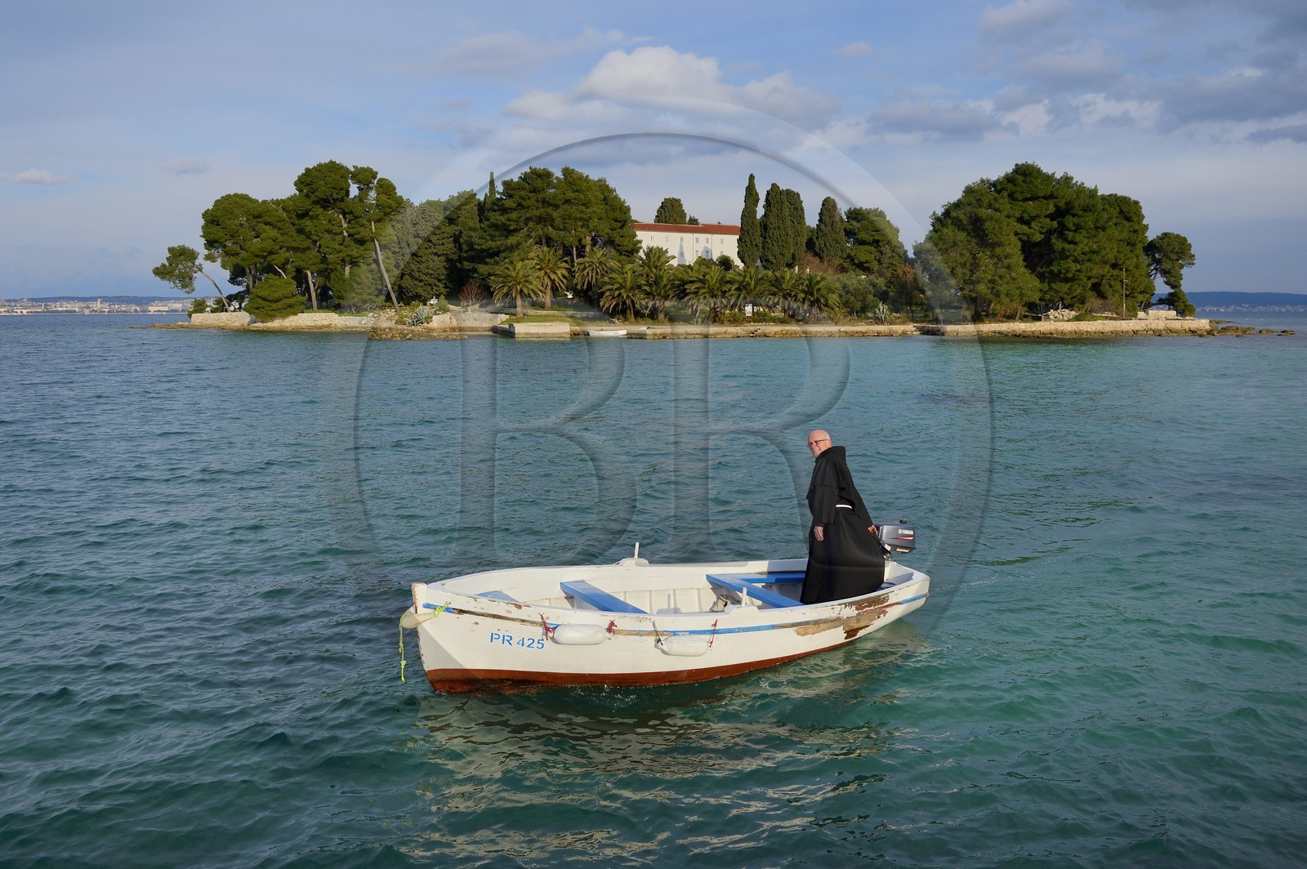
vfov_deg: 44.9
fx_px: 1052
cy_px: 434
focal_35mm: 29
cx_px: 654
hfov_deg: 63.7
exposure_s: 1/400
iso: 200
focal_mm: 29
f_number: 9
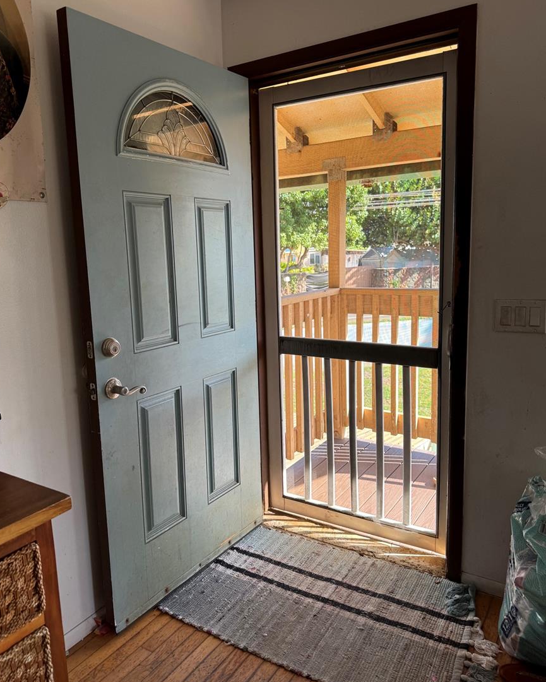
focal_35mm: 26
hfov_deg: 54.9
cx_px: 264
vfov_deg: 66.0
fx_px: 525
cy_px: 333
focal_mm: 6.76
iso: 64
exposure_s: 1/153
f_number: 1.78
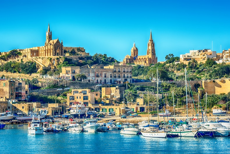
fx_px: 639
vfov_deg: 13.7
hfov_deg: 20.4
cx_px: 115
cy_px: 77
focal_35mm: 100
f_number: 8
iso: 100
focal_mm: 100
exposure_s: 1/250
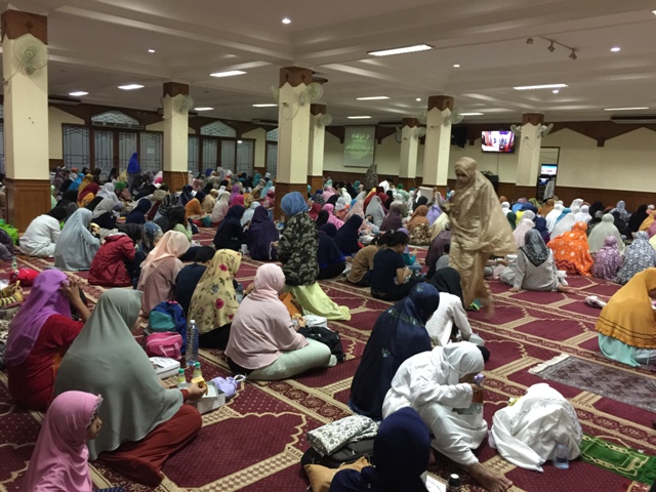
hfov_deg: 61.7
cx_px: 328
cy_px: 246
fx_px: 550
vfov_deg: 48.2
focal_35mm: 29
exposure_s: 1/10
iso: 125
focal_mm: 4.15
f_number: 2.2
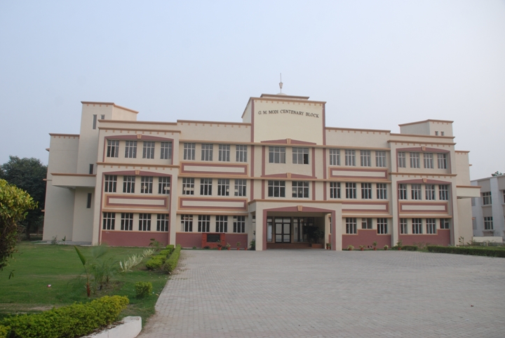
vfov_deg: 46.5
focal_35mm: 28
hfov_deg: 65.4
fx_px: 393
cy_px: 165
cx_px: 256
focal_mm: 18
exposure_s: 1/125
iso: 200
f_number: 5.6
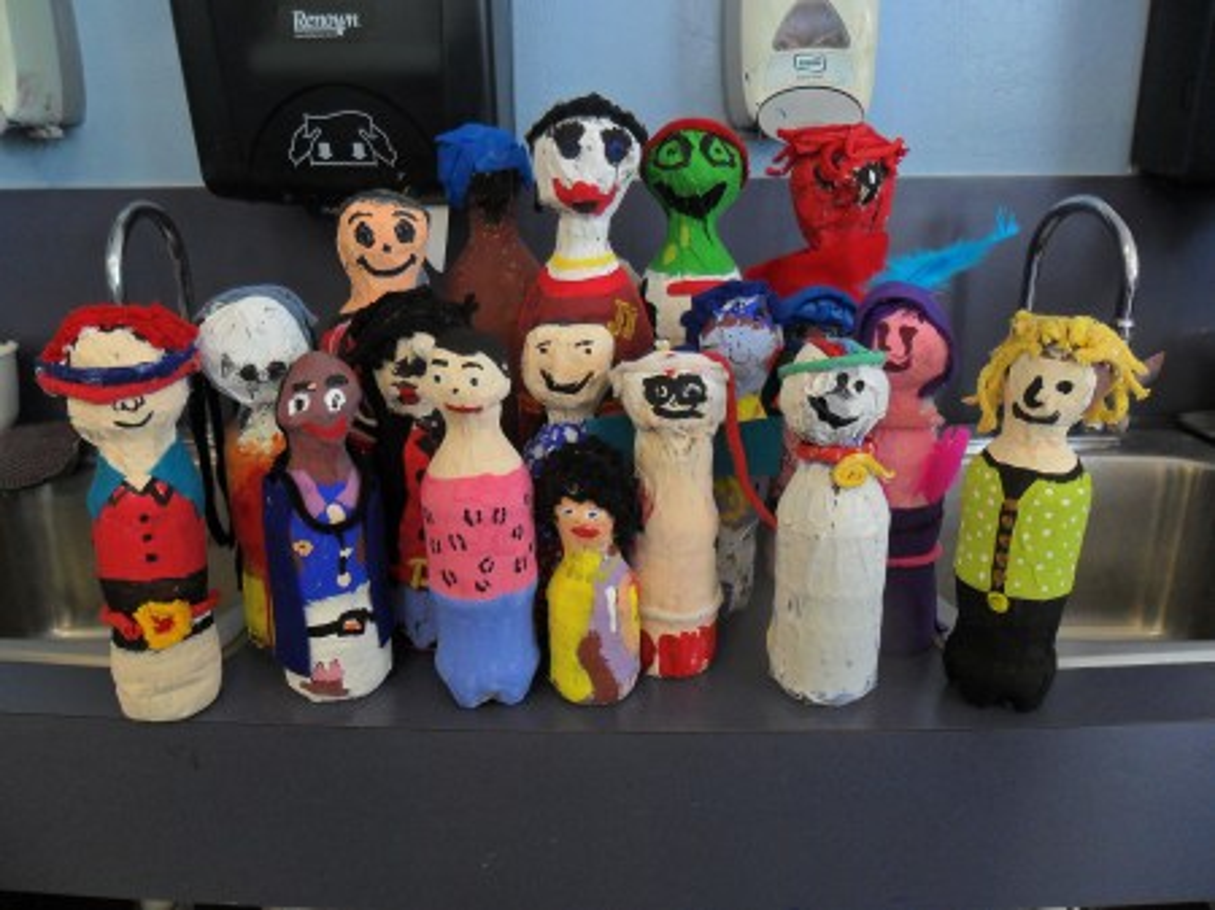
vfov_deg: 51.3
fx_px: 947
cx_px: 608
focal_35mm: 27
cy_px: 455
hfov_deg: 65.4
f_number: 3.5
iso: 200
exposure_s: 1/30
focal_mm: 4.9
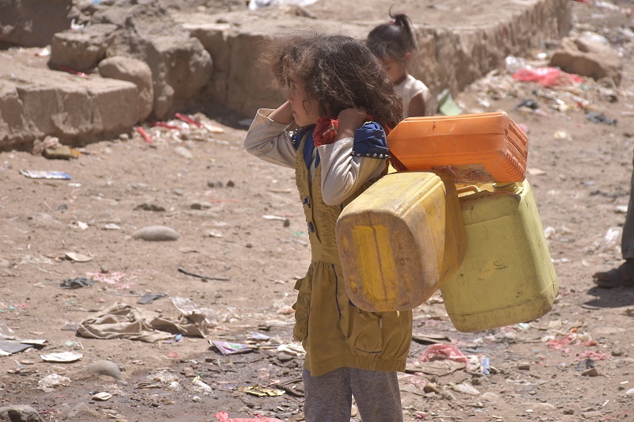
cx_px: 317
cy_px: 211
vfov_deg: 10.2
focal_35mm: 135
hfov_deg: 15.2
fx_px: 2377
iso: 100
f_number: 7.1
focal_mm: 90
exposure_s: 1/400
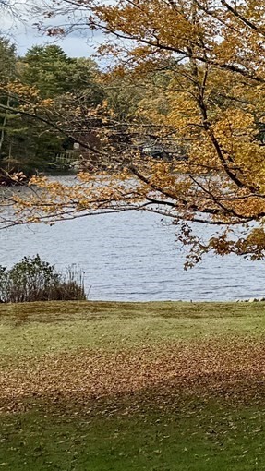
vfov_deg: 20.2
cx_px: 885
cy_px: 122
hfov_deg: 8.7
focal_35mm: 105
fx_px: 1311
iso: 80
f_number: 1.78
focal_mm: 6.76
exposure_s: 1/5714
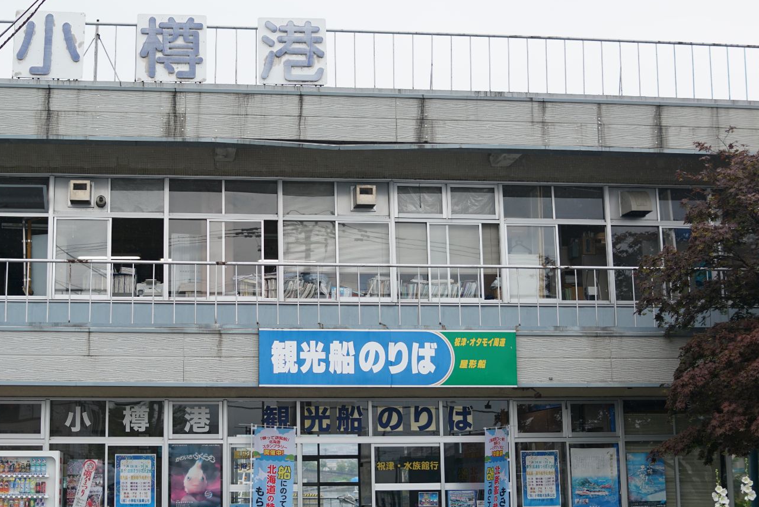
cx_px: 251
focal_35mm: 56
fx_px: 1181
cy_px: 284
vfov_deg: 24.2
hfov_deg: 35.3
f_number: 2
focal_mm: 35
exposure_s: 1/640
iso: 100
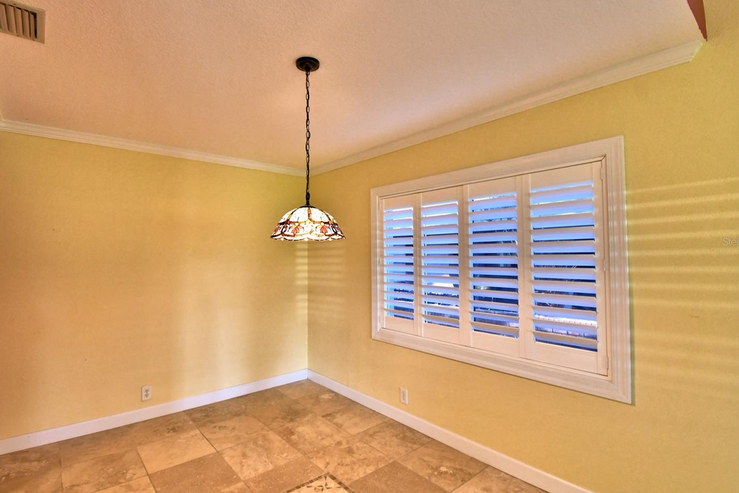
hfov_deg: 93.2
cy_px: 242
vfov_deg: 70.4
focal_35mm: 17
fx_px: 349
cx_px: 351
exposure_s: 1/30
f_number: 4.5
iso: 500
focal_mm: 10
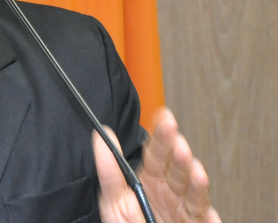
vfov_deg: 3.7
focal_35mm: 422
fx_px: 3471
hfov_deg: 4.6
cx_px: -82
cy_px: -44
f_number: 5.3
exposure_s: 1/60
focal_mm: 75
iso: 2000
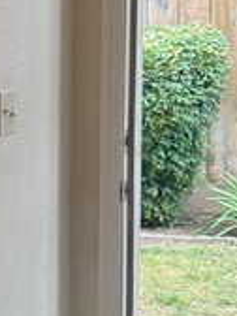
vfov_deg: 13.5
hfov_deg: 8.9
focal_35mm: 146
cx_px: -382
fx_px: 1333
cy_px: 175
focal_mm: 6.76
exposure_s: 1/169
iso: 125
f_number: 1.78
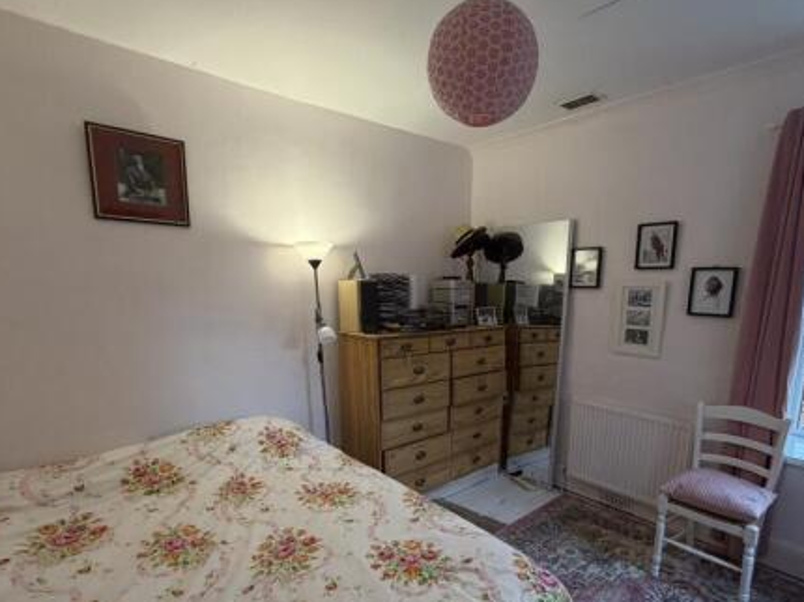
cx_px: 435
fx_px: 441
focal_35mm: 19
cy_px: 366
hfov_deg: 84.5
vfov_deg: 67.9
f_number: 2.2
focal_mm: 2.22
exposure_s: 1/80
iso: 320
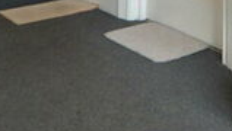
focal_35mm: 69
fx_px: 425
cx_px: 190
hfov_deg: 29.7
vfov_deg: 14.6
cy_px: -129
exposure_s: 1/60
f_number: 3.5
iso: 720
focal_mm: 10
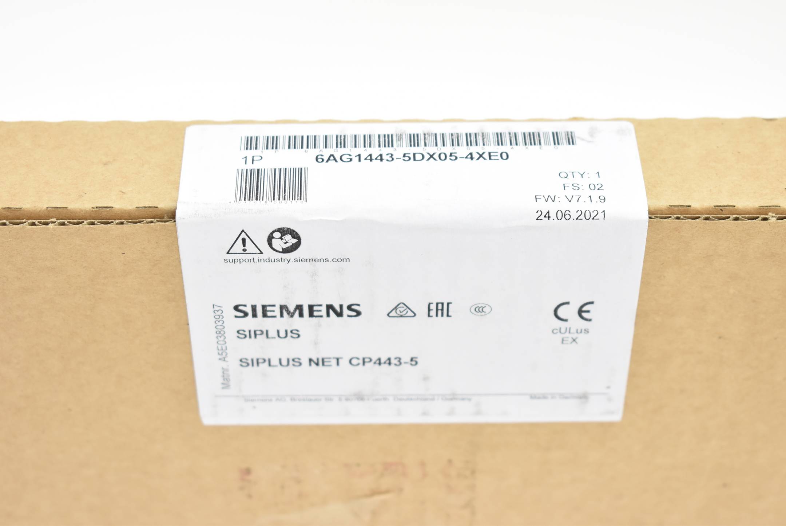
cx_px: 393
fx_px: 1573
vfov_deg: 19.0
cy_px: 263
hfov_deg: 28.1
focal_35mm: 72
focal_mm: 48
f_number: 5.3
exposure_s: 1/80
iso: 640
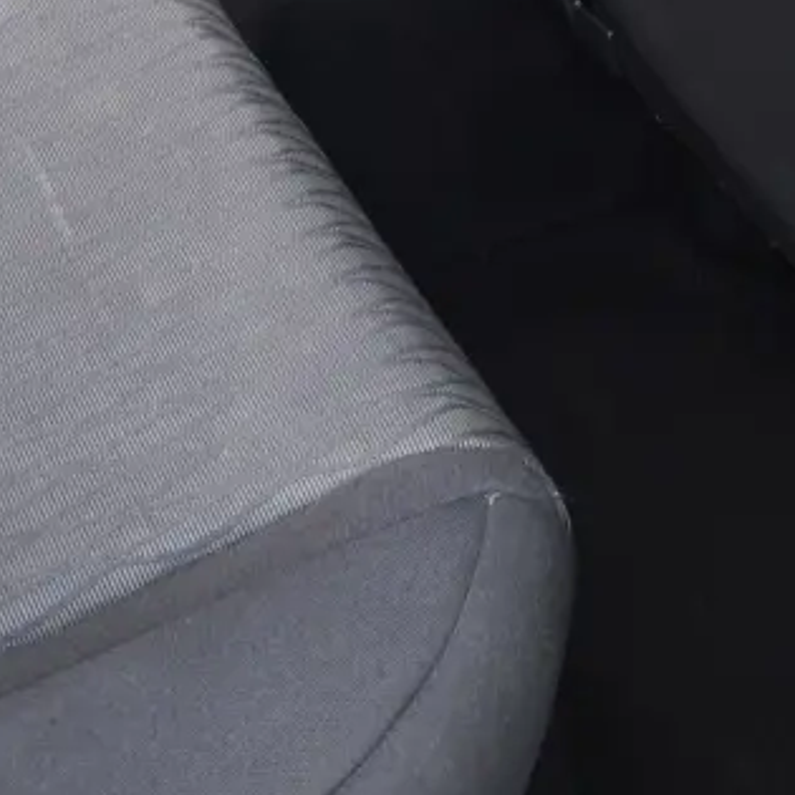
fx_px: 2416
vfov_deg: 17.7
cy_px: -182
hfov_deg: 18.1
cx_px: -53
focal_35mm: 93
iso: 640
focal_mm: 6.57
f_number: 1.6
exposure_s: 1/25
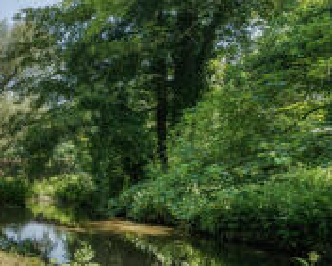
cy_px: 175
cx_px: -62
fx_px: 374
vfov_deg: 38.8
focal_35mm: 38
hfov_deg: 37.1
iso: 400
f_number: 8
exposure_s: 1/800
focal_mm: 15
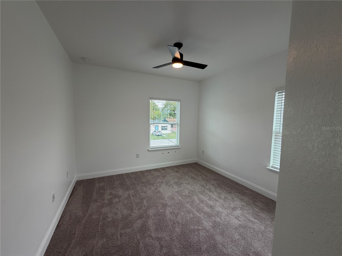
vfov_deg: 85.7
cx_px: 171
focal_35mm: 14
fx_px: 138
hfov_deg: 102.1
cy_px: 128
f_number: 2.2
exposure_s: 1/121
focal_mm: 2.22
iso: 100
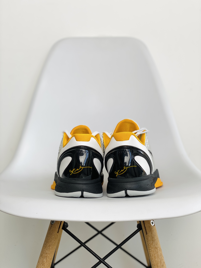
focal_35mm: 52
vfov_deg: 36.8
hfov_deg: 28.0
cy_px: 134
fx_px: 403
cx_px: 100
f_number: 2
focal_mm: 6
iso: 20
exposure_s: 1/109
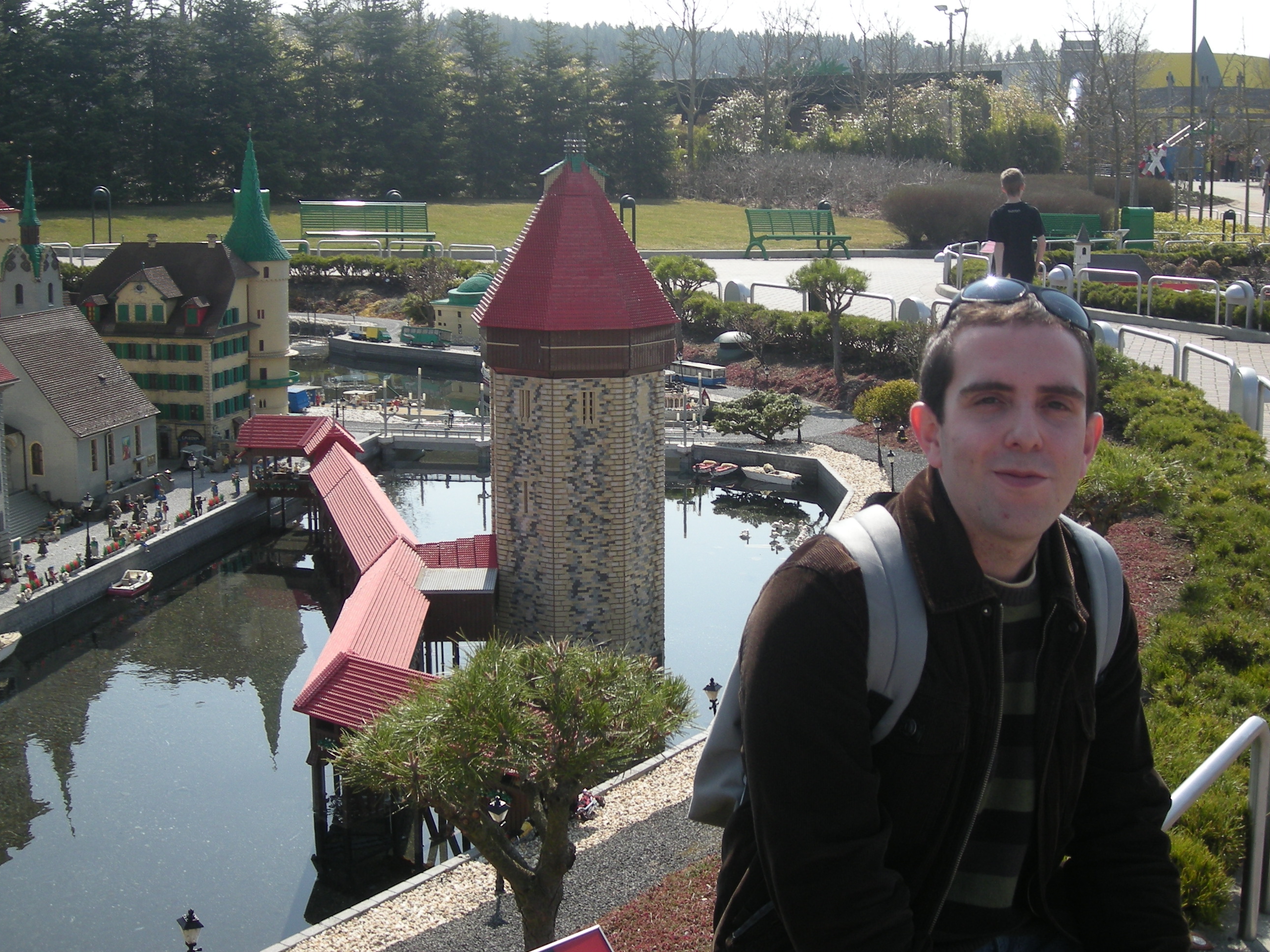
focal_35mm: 44
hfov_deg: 42.9
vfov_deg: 32.8
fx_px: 1614
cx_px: 627
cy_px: 399
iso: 64
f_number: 5.7
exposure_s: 1/193
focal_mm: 5.7
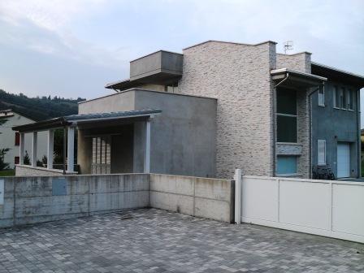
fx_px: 368
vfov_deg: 40.7
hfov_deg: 52.6
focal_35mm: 35
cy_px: 136
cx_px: 182
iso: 100
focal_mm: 6.2
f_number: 2.8
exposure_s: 1/350
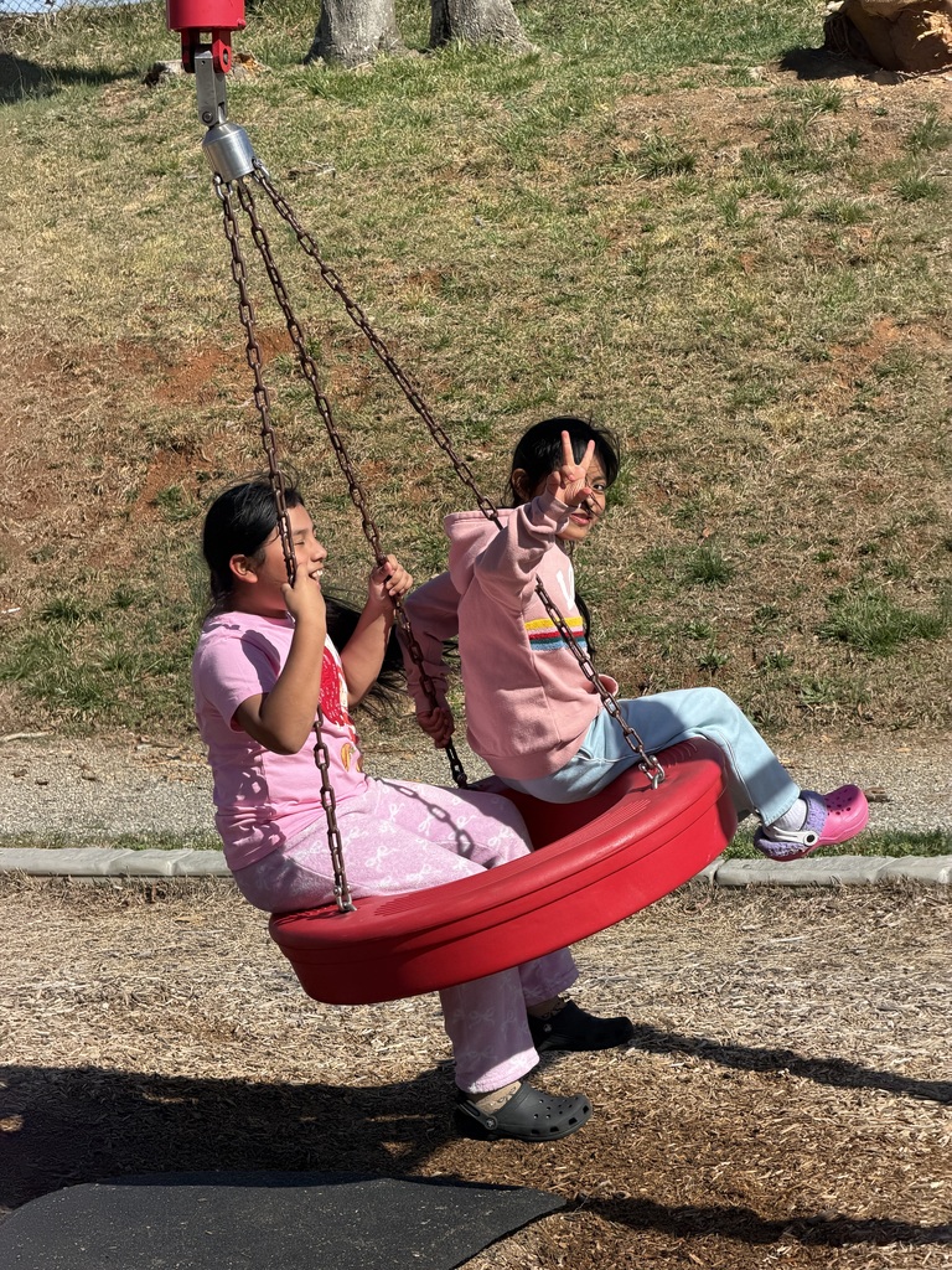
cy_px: 635
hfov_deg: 14.8
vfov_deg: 19.6
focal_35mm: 100
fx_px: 3667
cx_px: 476
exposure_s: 1/638
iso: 25
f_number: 2.8
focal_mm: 16.89
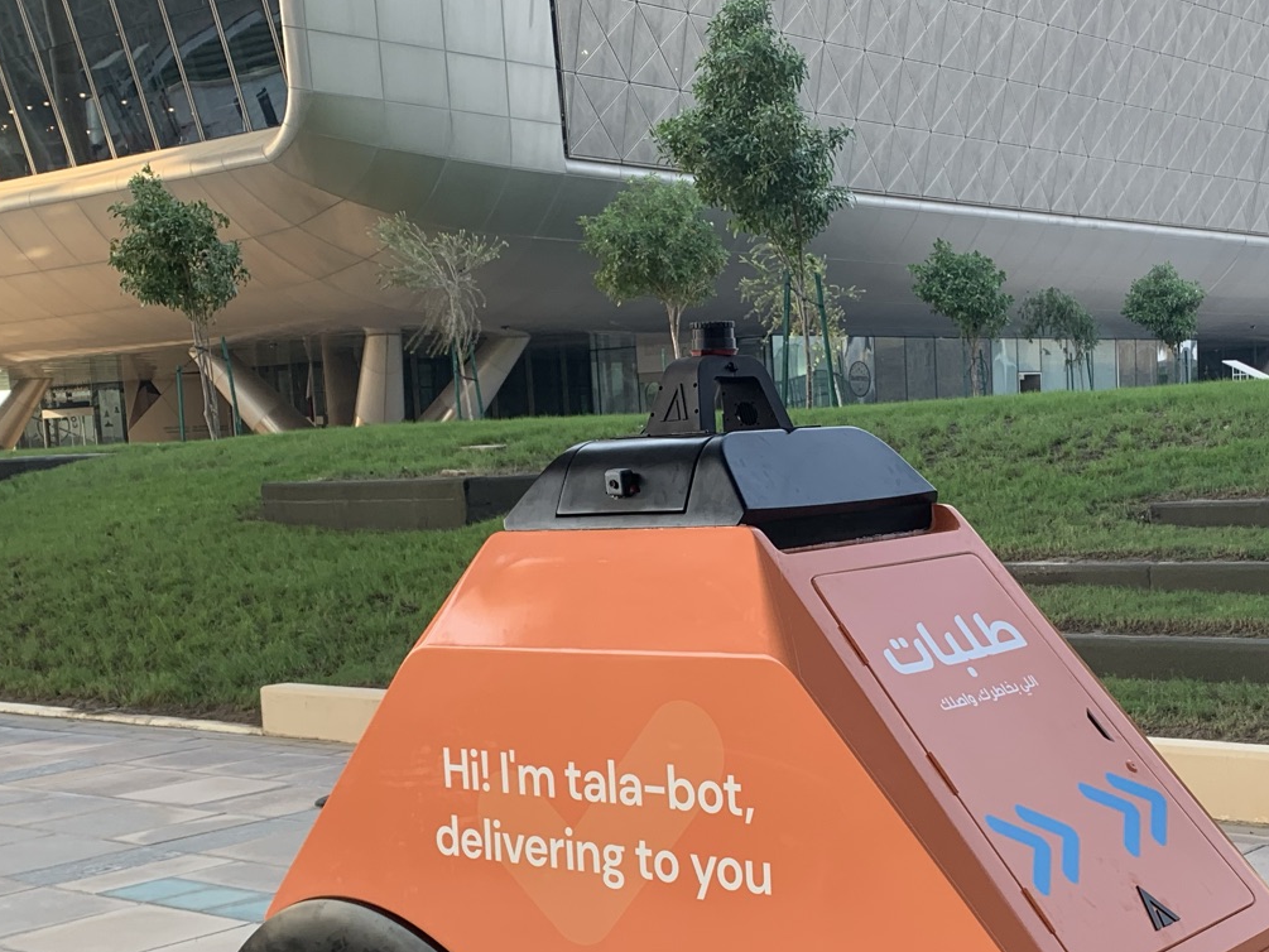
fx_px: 1943
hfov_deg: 35.7
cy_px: 678
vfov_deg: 27.3
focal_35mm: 53
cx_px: 874
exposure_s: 1/220
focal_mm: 4.25
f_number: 1.8
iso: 25
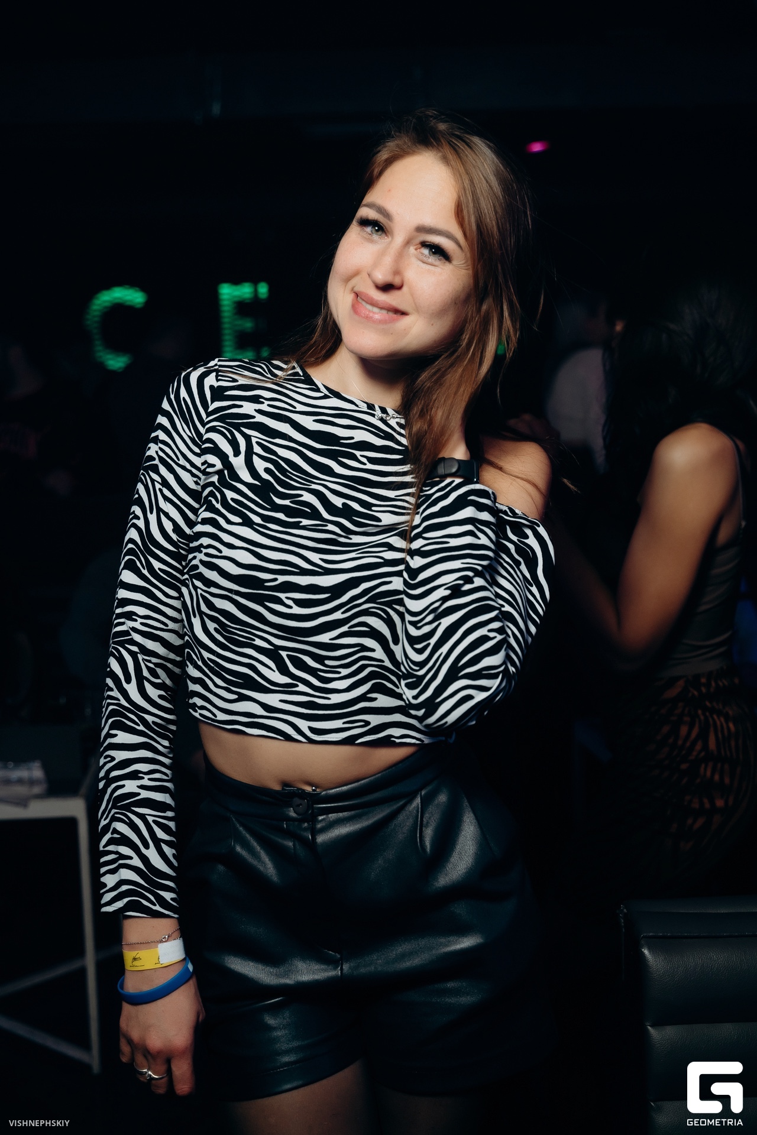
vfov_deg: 39.6
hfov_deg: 27.0
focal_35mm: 50
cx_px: 378
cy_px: 568
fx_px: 1577
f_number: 4
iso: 640
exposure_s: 1/60
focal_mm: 50
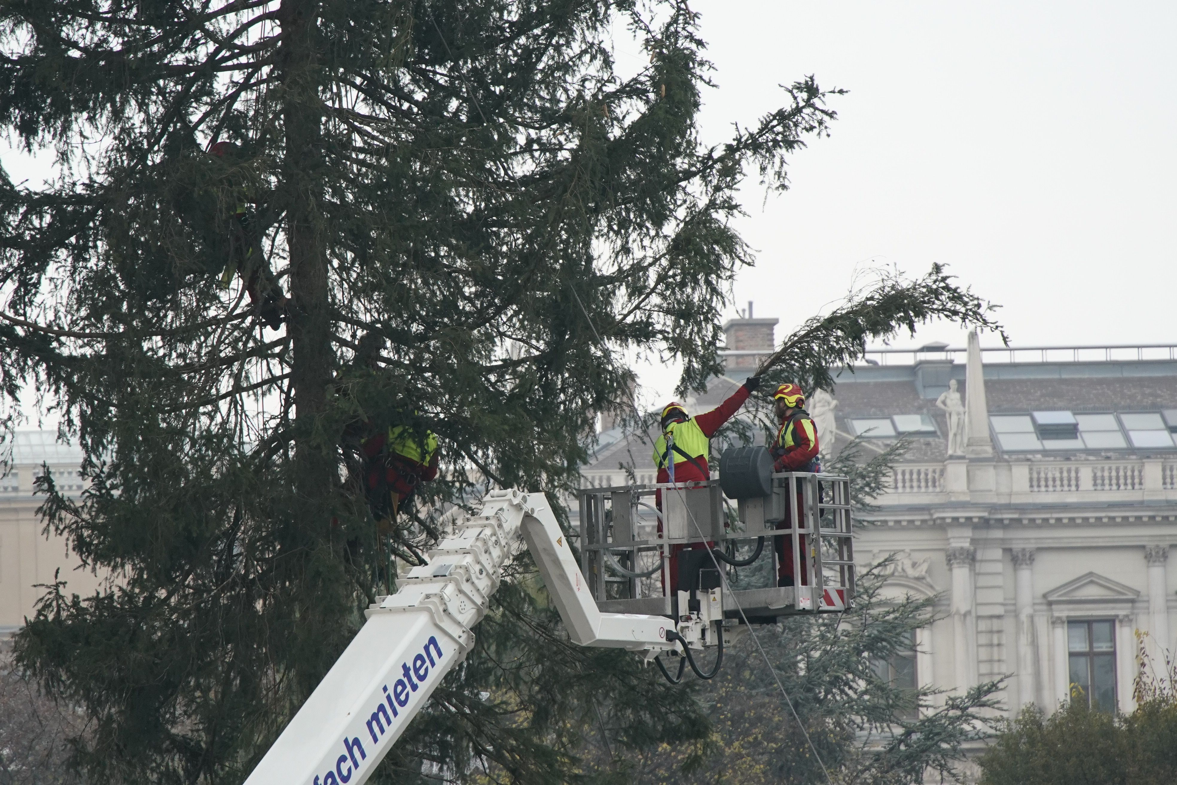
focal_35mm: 300
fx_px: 9808
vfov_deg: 4.6
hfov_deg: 6.9
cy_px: 392
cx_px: 588
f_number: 5.6
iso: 1600
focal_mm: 200
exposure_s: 1/500
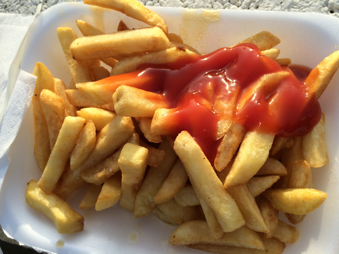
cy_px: 127
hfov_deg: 61.7
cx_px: 170
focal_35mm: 29
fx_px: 284
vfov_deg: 48.2
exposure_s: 1/1172
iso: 32
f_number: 2.2
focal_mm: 4.15
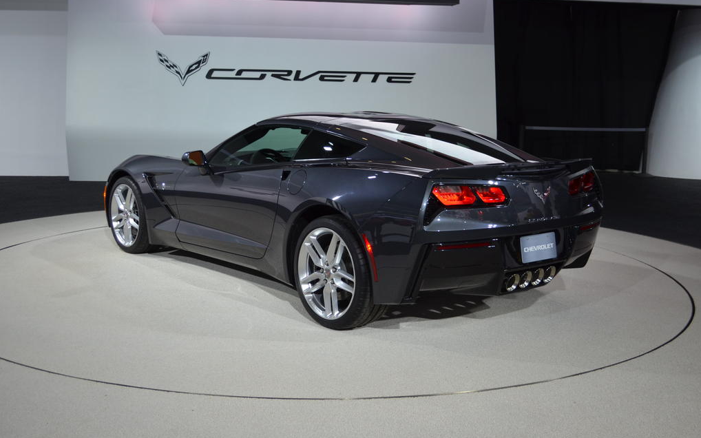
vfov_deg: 28.9
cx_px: 352
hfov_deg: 44.8
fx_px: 850
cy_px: 216
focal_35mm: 45
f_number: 4.5
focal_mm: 29
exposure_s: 1/200
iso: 500
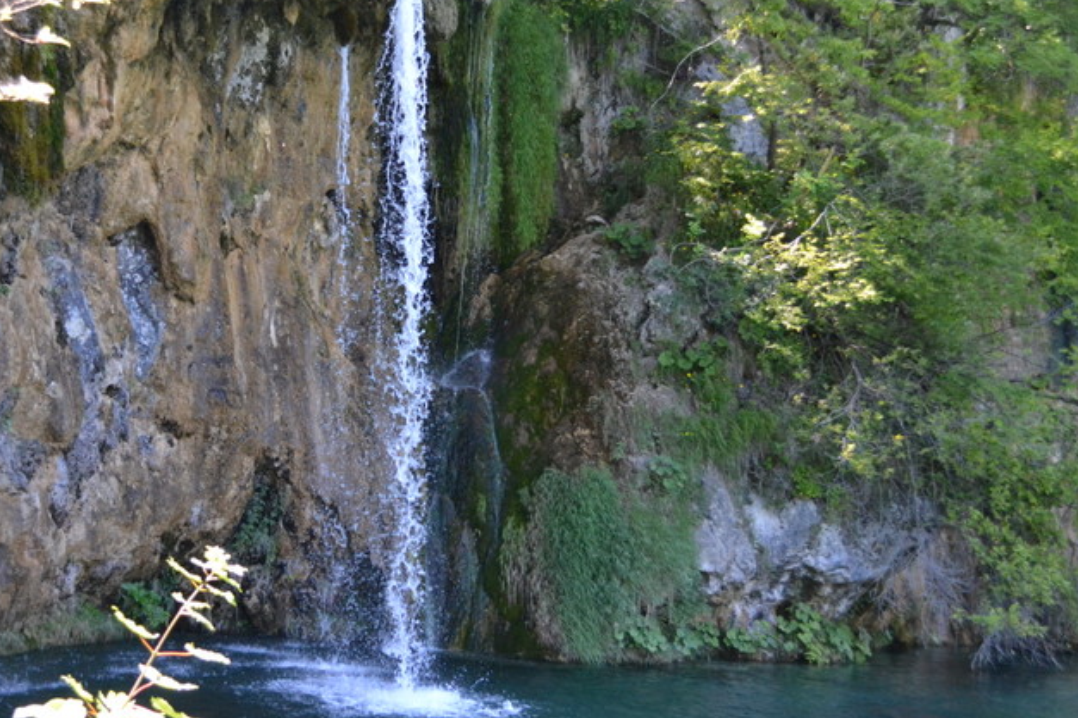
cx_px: 398
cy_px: 351
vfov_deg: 24.3
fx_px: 1666
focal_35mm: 56
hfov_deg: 35.6
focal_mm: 29
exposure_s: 1/500
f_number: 4.5
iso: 2000
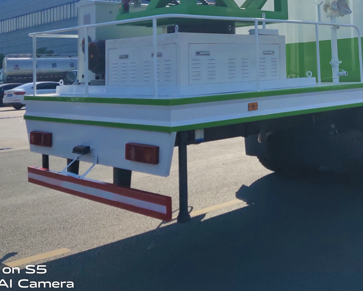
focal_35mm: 71
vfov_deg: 21.1
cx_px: 299
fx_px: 763
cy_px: 30
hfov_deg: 26.2
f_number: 1.79
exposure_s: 1/2708
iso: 50
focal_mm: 4.74
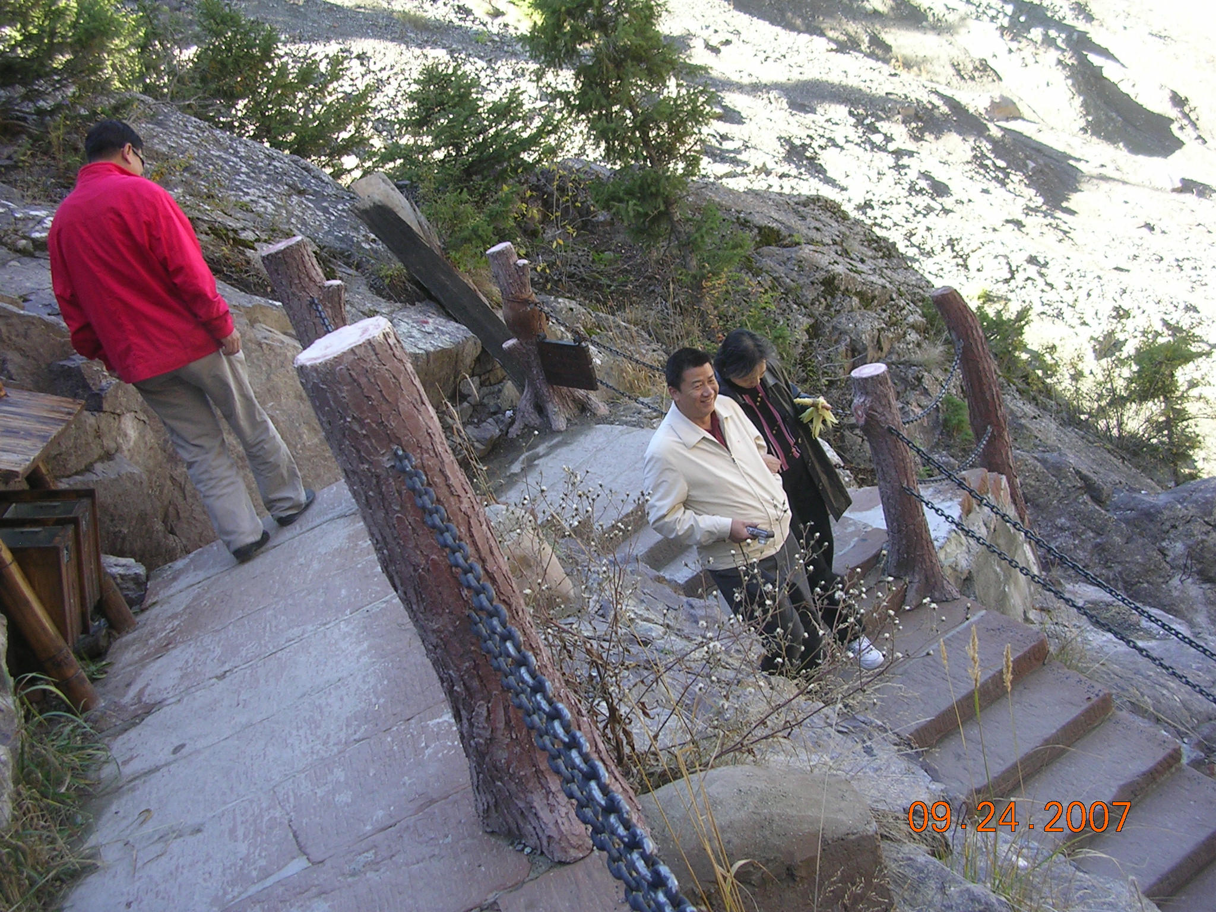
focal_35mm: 38
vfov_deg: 37.7
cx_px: 608
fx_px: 1335
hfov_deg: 49.0
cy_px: 456
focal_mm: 5.8
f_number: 2.8
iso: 50
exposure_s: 1/80
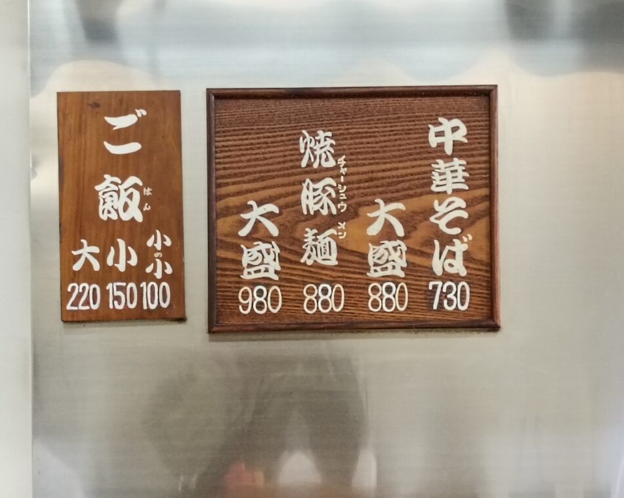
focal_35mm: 102
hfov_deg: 18.8
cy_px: 251
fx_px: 1883
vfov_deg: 15.1
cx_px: 310
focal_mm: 4.7
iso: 800
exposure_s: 1/50
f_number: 1.7
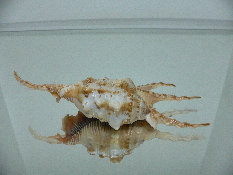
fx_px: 236
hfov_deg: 52.6
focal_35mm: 35
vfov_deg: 40.7
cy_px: 88
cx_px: 116
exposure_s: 1/60
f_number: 2.8
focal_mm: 4.6
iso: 200
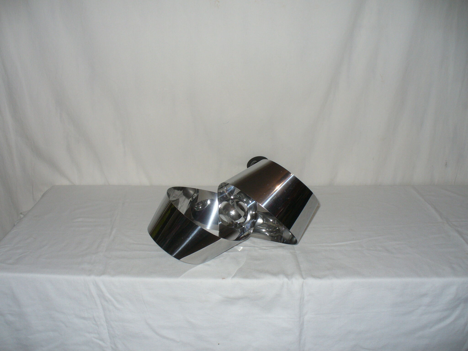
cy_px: 176
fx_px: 500
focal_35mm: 37
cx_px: 234
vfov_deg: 38.7
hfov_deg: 50.1
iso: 100
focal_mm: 6.1
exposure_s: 1/30
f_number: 2.8
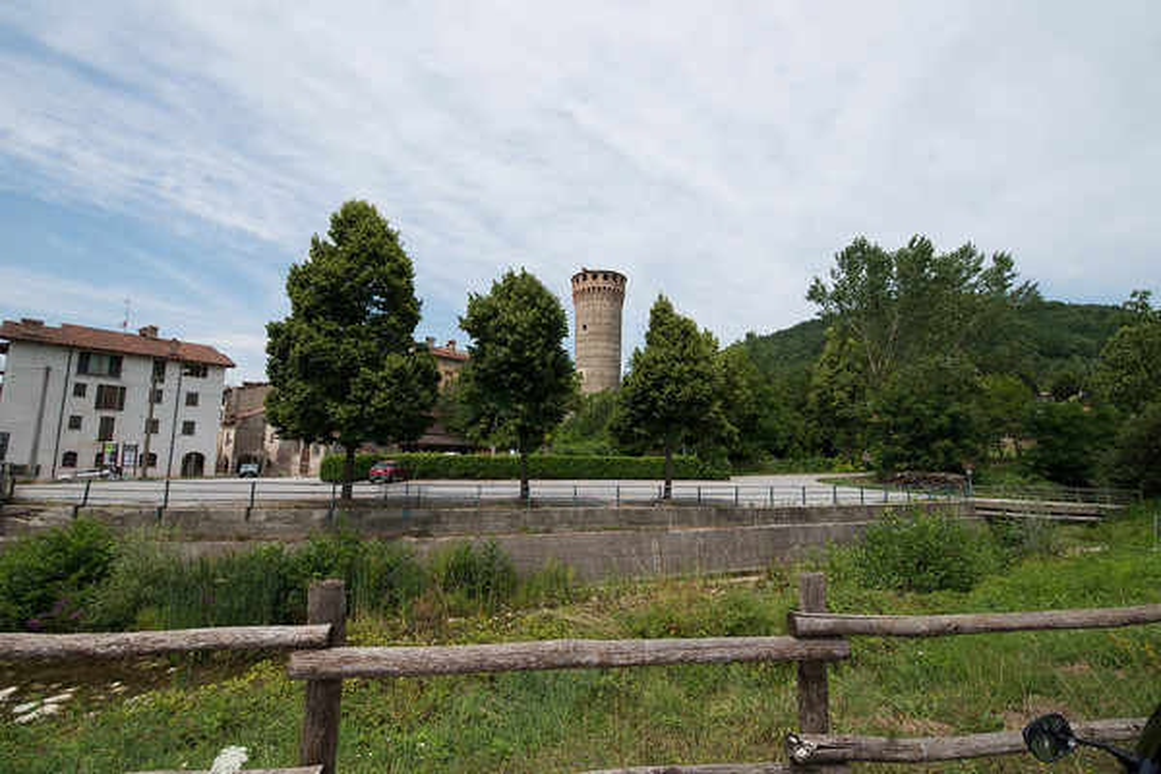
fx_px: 484
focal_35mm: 15
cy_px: 387
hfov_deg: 100.4
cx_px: 580
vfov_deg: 77.3
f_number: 8
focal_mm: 15
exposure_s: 1/250
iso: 100
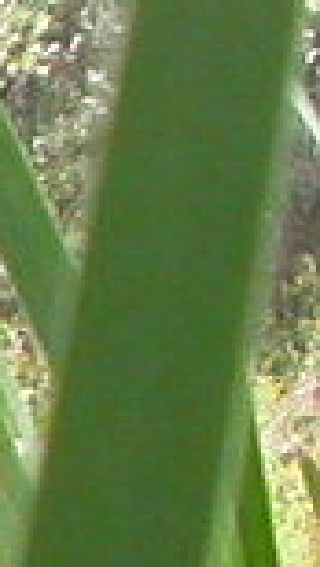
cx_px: -1975
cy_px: 1134
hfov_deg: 2.5
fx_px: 6631
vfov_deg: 4.8
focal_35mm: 441
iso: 100
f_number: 5.3
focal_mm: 8.2
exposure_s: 1/71.4
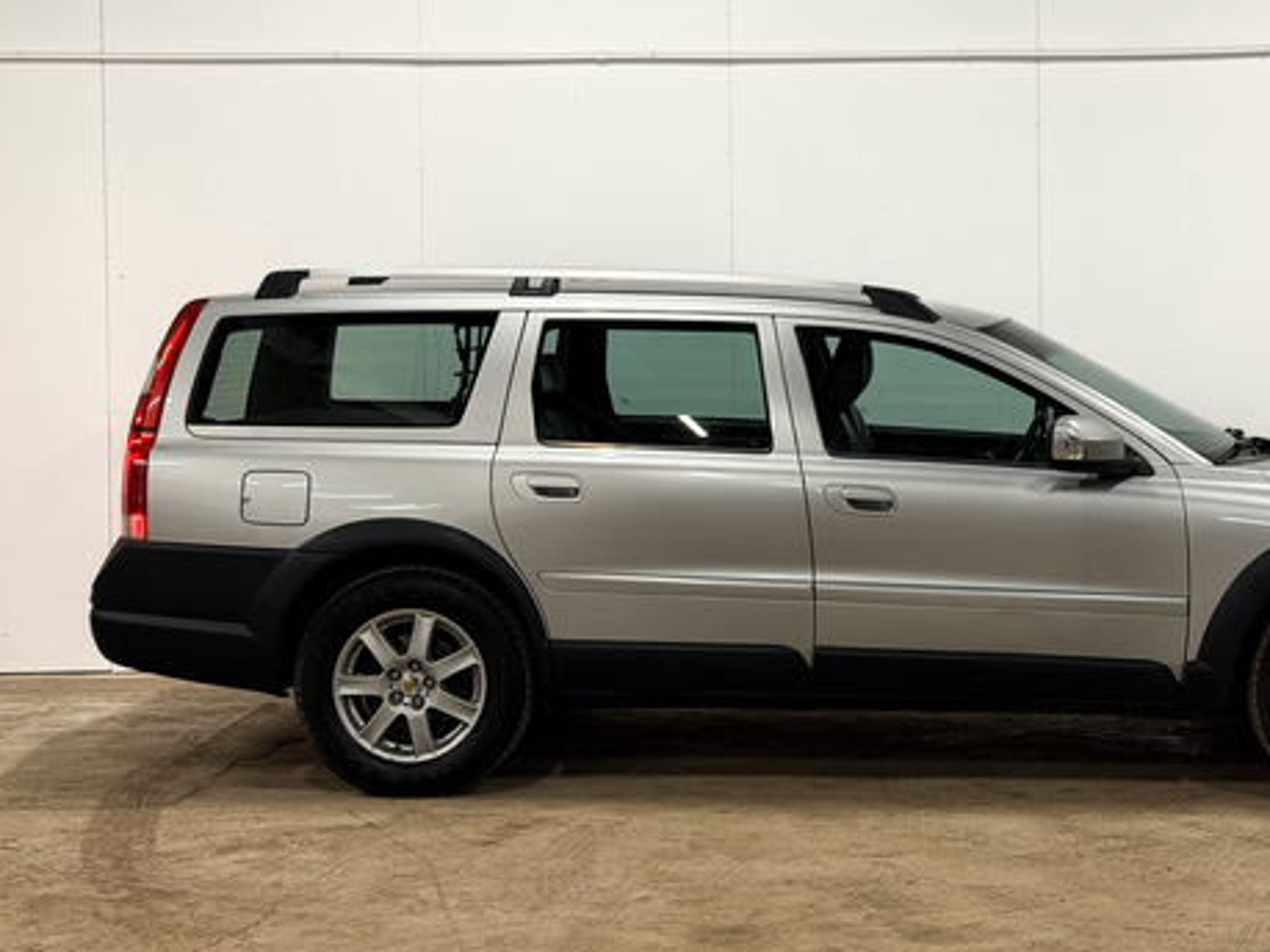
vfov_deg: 21.5
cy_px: 315
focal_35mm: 68
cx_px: 872
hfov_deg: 28.3
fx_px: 2494
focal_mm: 6.76
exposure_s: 1/50
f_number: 1.8
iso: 80
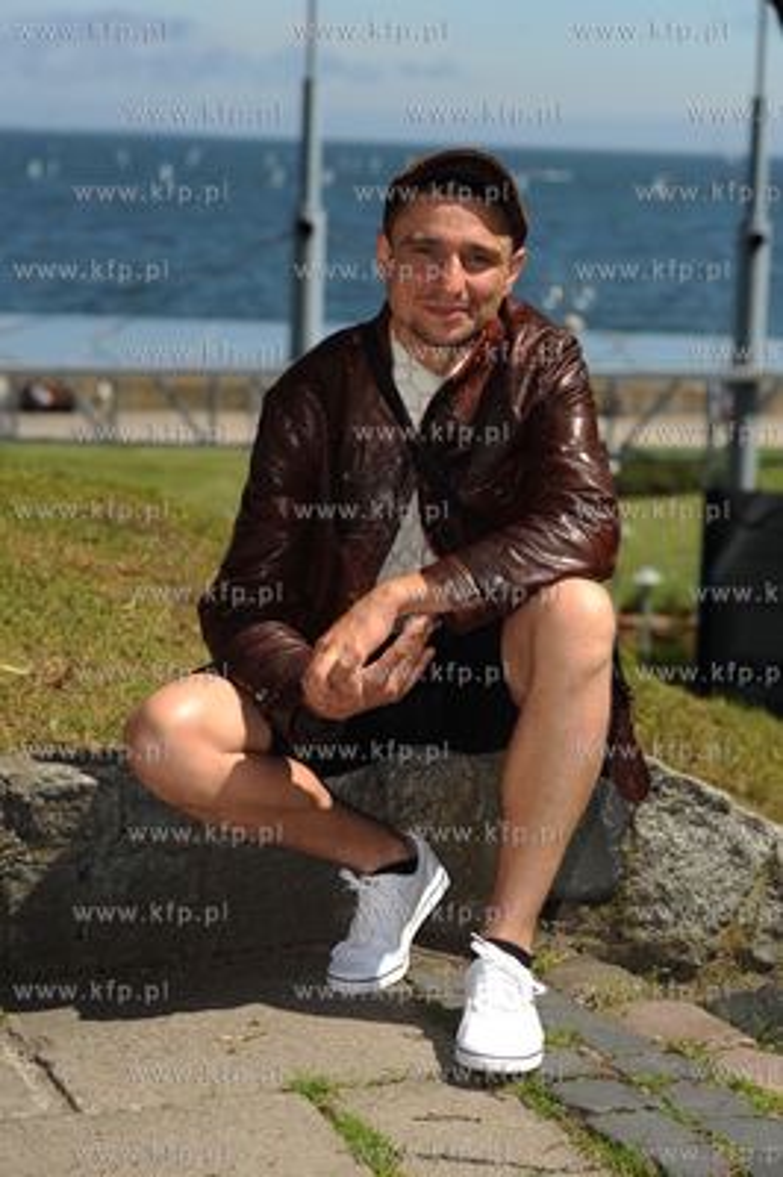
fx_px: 2778
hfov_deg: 16.0
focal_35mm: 85
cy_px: 588
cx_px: 392
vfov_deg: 23.9
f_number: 5.6
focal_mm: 85
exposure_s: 1/1000
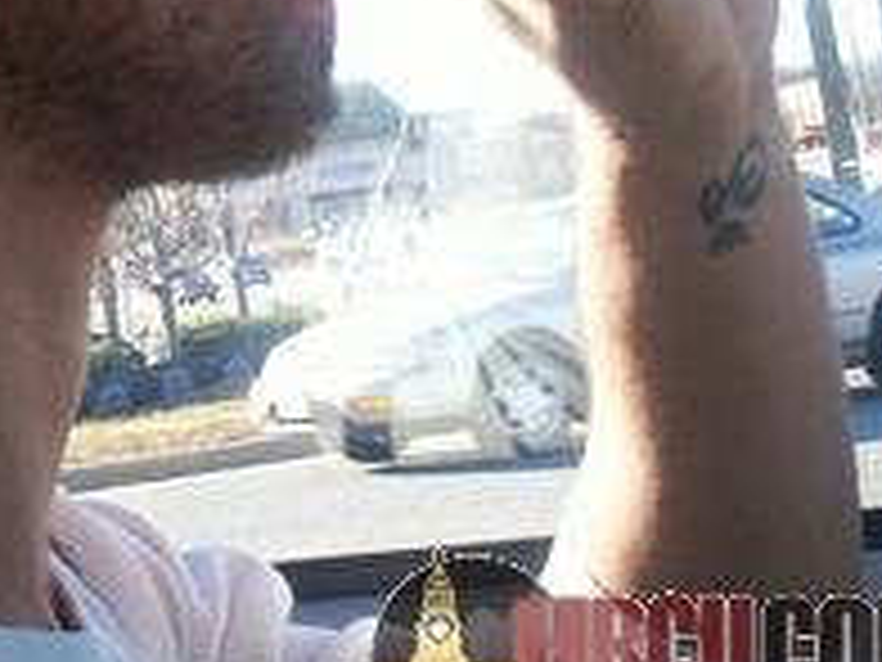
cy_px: -108
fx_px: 2395
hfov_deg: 20.7
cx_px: 230
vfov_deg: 15.2
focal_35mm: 94
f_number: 4.5
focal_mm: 6
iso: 100
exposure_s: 1/115
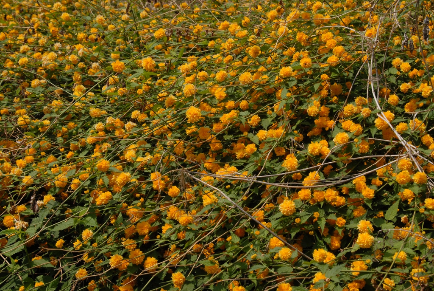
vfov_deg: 19.8
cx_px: 217
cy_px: 146
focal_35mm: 69
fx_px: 833
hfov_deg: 29.2
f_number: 11
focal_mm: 46
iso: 400
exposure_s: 1/500
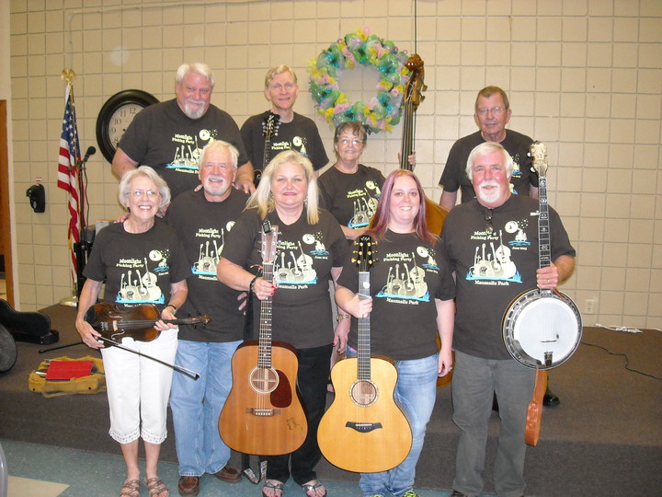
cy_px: 248
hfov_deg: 52.6
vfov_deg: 40.7
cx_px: 331
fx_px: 669
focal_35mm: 35
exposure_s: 1/60
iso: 400
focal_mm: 5.7
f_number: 2.8
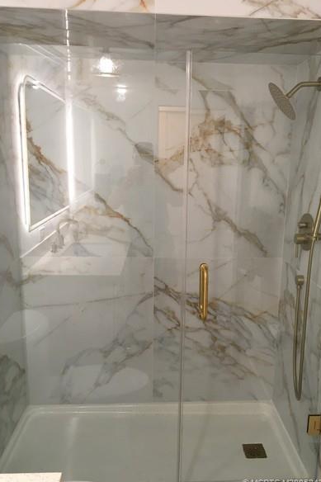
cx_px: 179
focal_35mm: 31
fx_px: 415
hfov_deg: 42.2
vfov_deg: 60.3
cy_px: 241
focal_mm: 4.15
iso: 64
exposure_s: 1/30
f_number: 2.2
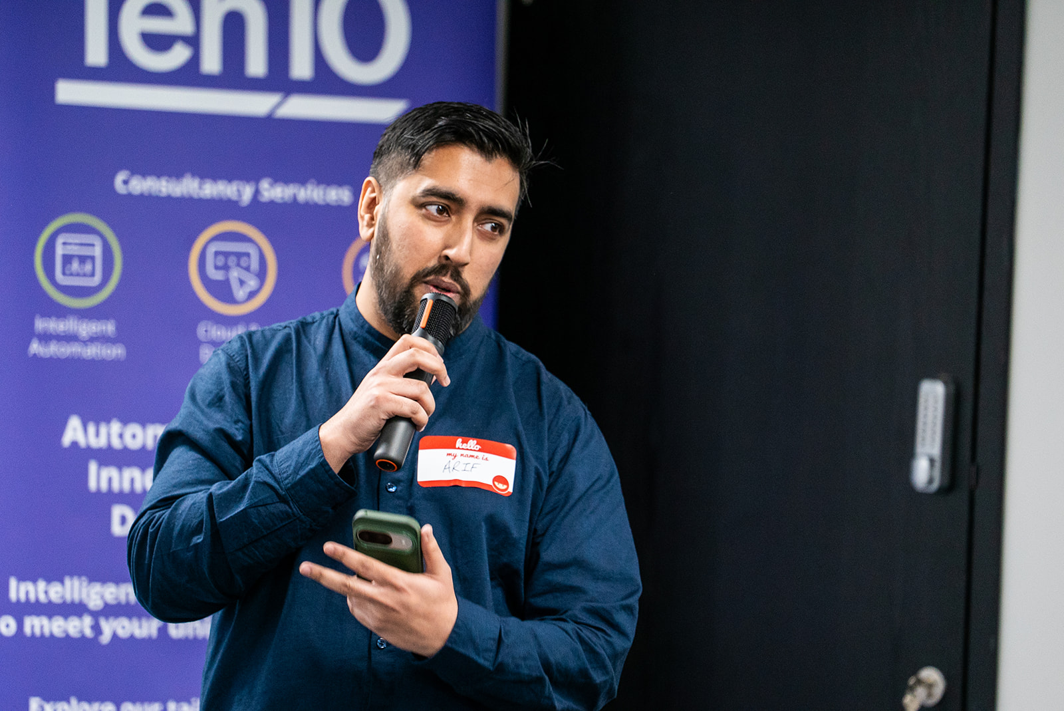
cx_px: 532
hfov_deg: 8.1
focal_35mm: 253
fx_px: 7482
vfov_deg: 5.4
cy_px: 356
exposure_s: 1/125
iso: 3200
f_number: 5.6
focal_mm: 253
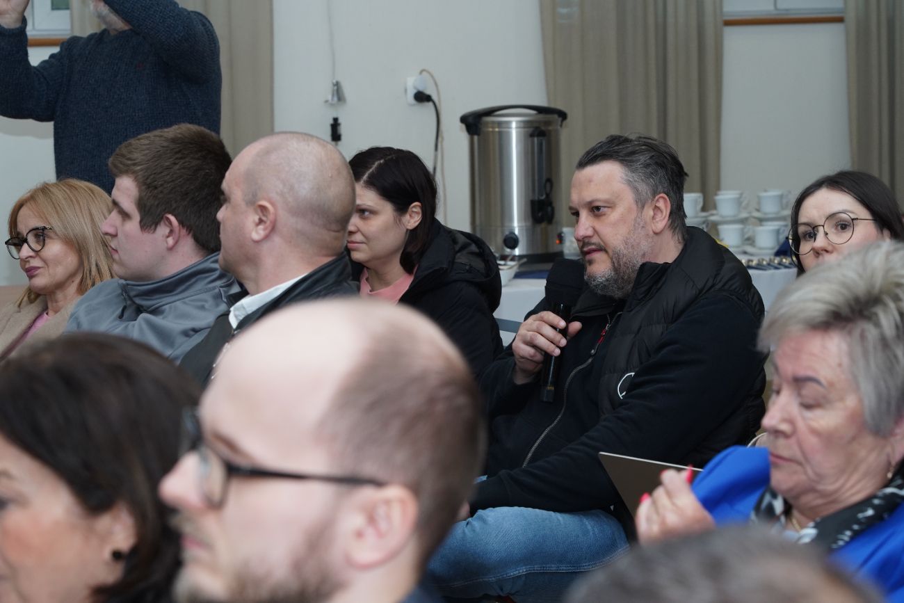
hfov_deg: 19.5
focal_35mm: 105
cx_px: 452
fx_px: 2637
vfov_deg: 13.0
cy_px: 302
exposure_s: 1/100
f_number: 8
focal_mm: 105
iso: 1250
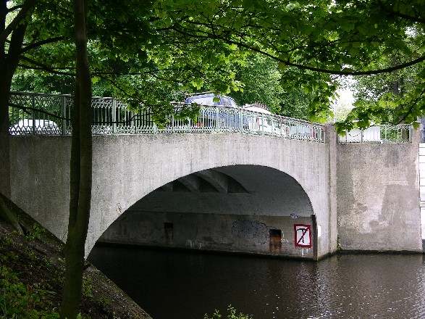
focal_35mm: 66
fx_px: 810
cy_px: 160
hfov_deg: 29.4
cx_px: 212
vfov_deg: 22.2
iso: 50
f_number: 3.6
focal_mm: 16.8
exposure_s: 1/39.4
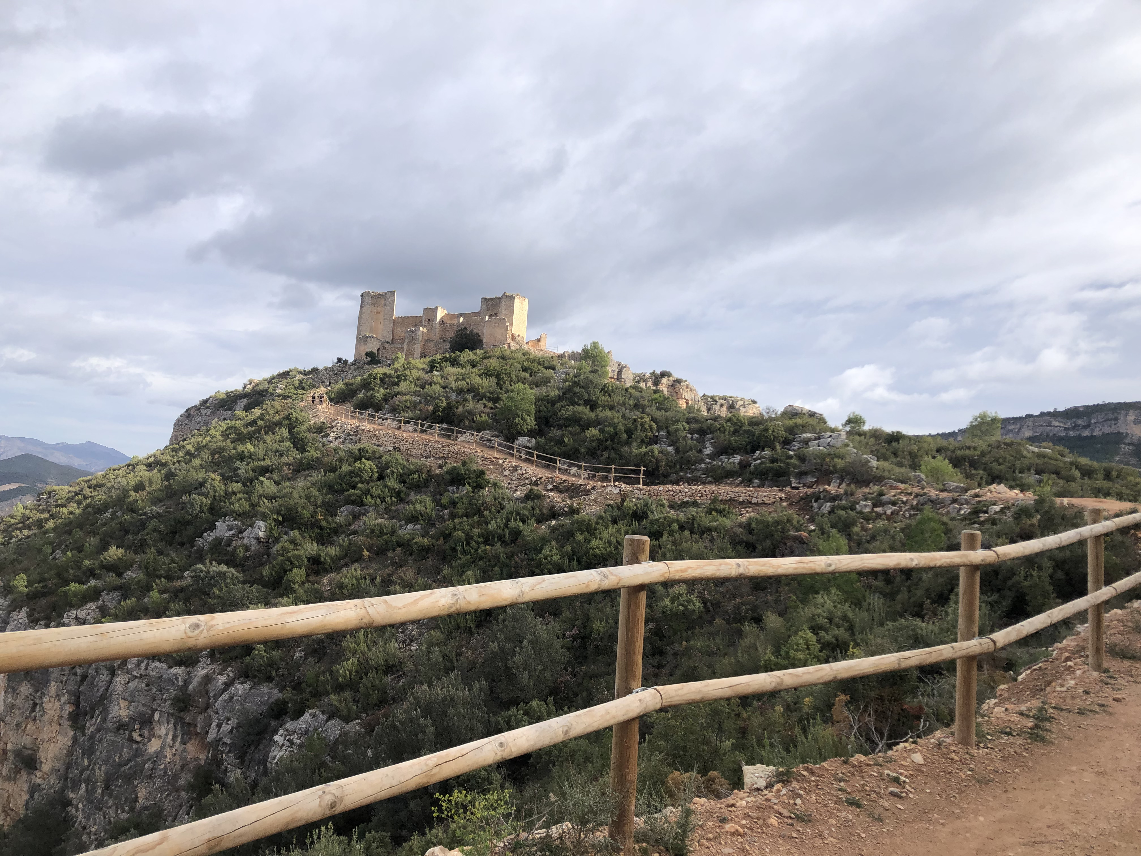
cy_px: 428
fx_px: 923
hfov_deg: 63.4
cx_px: 570
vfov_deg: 49.7
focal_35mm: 28
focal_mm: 3.99
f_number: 1.8
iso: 20
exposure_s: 1/1779
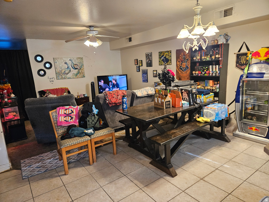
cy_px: 101
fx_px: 179
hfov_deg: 73.9
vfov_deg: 58.9
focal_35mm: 23
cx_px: 134
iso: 500
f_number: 1.8
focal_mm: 5.4
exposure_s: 1/120
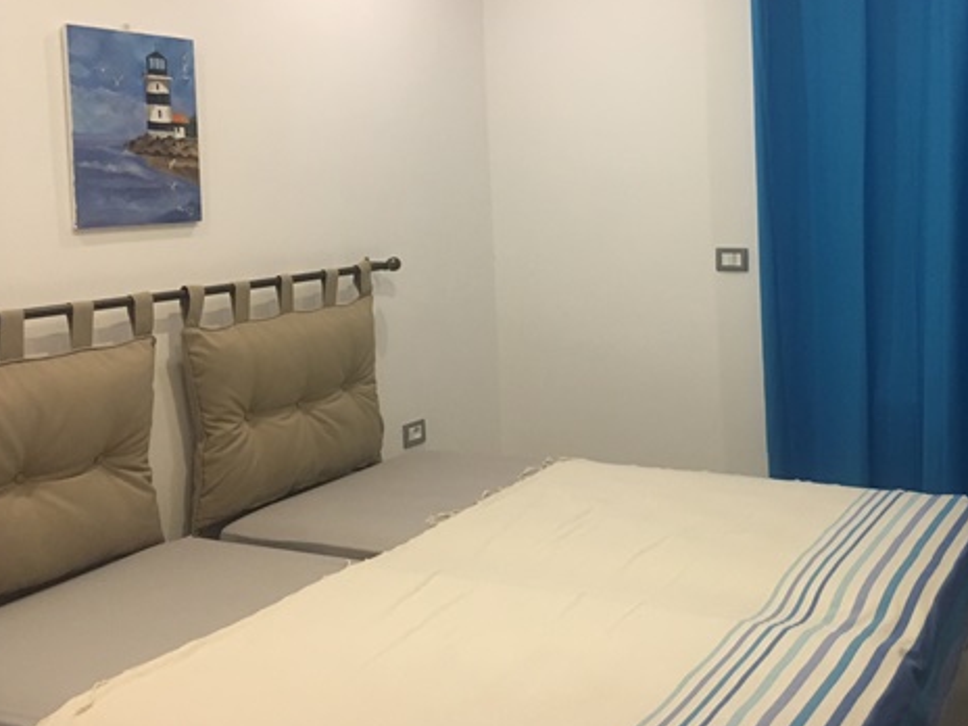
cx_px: 607
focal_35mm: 40
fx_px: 1119
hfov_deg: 46.4
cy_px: 252
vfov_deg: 35.7
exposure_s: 1/20
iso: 200
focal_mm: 4.15
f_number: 2.2
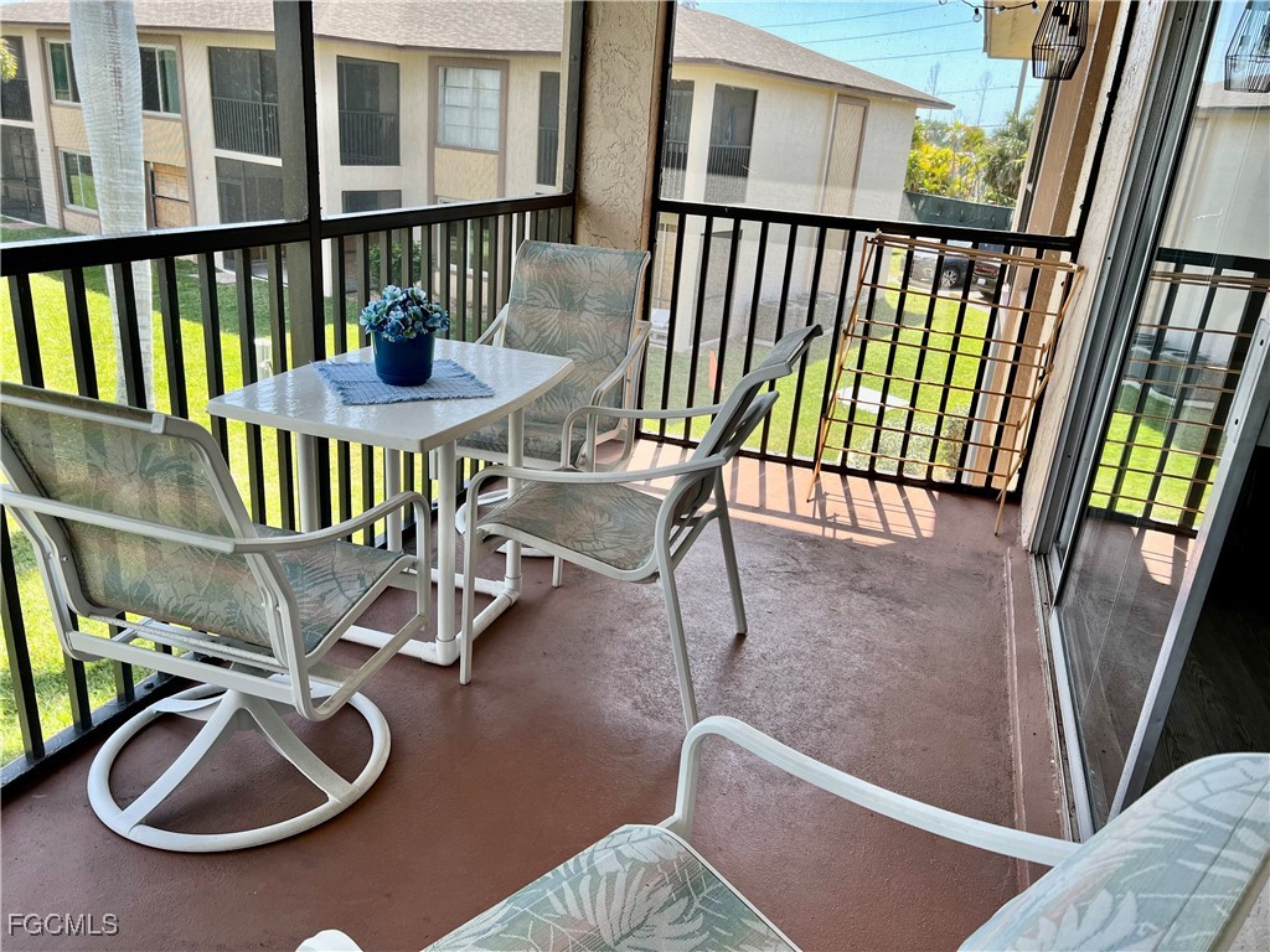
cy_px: 476
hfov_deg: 67.3
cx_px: 635
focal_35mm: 26
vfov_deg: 53.1
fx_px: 954
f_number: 1.5
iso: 50
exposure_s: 1/366
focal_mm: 5.7
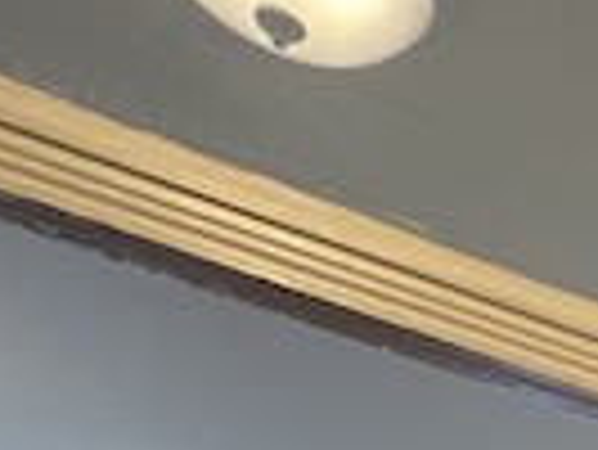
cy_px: 1125
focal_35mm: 78
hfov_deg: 17.9
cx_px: 1174
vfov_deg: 13.2
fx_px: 1349
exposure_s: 1/60
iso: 125
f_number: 1.8
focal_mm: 1.57
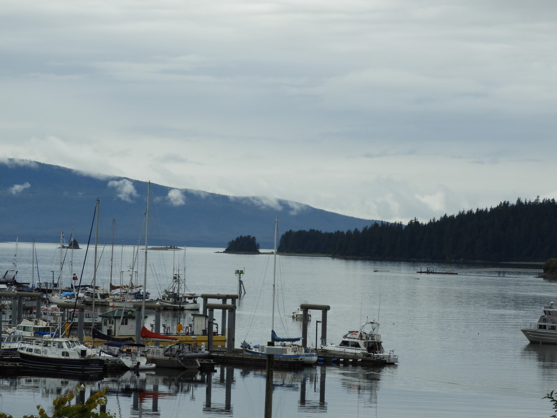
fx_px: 2414
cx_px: 278
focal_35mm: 150
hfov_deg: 13.2
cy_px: 209
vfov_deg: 9.9
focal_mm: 26.9
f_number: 5.2
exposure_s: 1/500
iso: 100
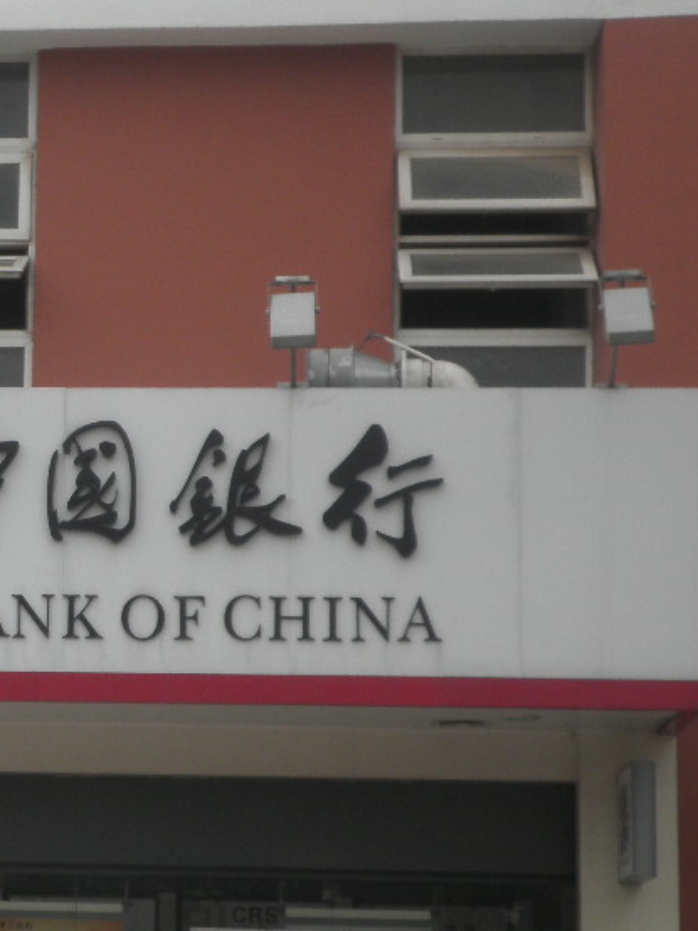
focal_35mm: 118
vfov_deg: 16.7
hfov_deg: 12.1
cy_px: 534
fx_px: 3171
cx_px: -251
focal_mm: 9
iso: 64
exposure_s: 1/400
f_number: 3.8
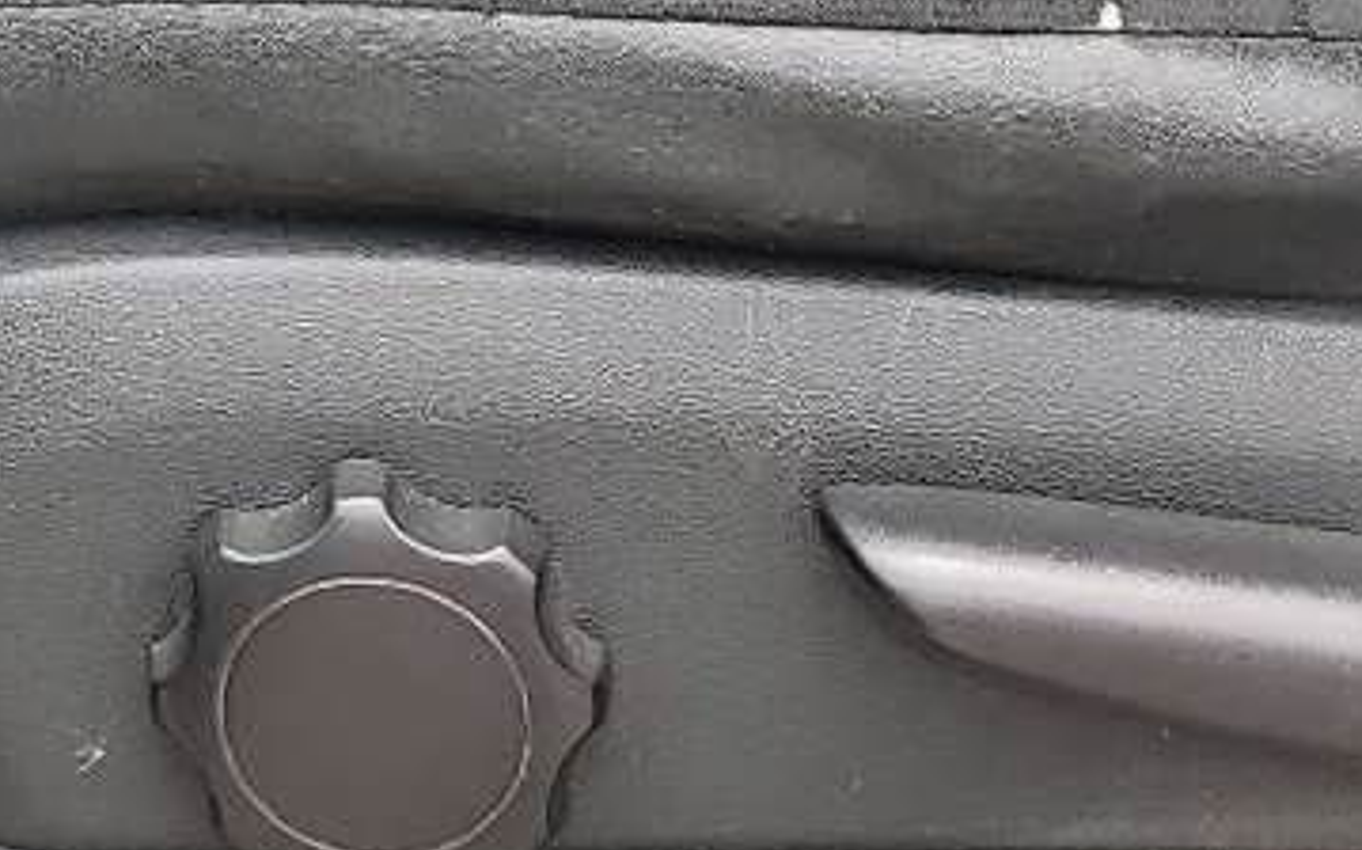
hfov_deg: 16.5
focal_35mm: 123
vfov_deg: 9.6
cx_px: -137
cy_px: -1066
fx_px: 4563
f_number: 1.5
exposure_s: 1/476
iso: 50
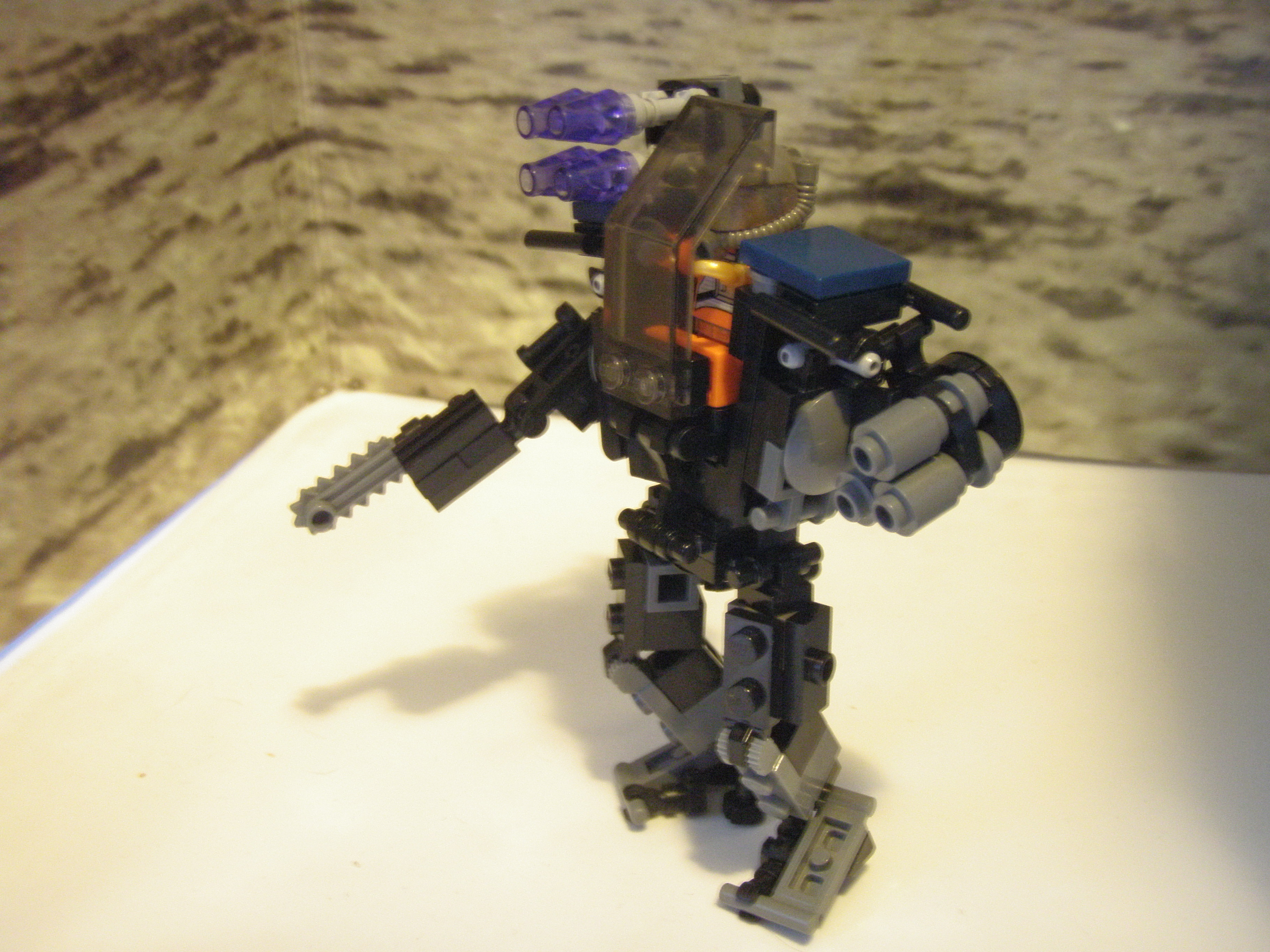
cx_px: 635
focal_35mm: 51
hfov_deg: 37.5
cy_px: 476
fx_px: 1871
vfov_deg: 28.6
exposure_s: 1/4
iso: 320
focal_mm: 9.13
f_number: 4
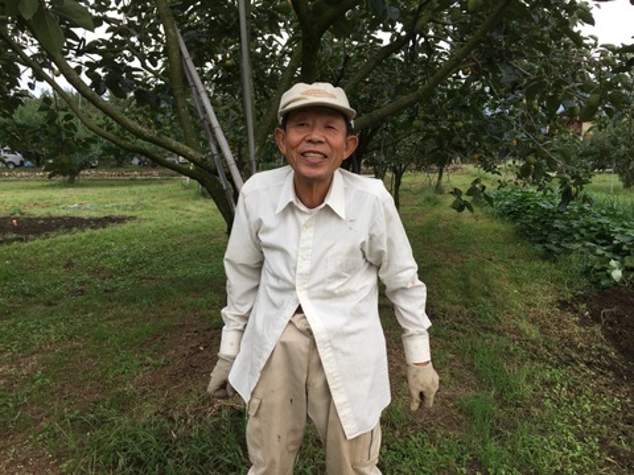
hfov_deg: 61.7
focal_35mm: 29
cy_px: 238
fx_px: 531
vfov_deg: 48.2
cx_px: 317
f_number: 2.2
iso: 32
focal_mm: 4.15
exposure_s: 1/120
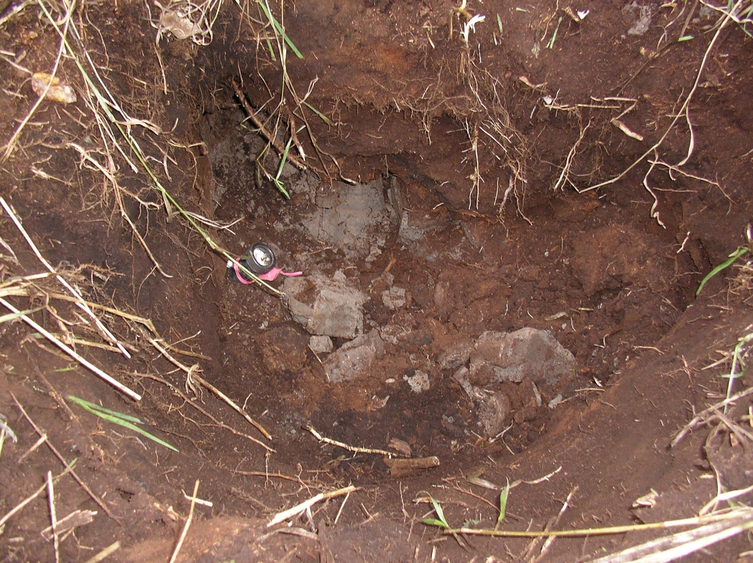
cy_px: 282
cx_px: 376
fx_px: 804
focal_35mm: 37
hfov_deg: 50.2
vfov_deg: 38.6
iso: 100
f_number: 2.8
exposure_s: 1/60
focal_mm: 5.7
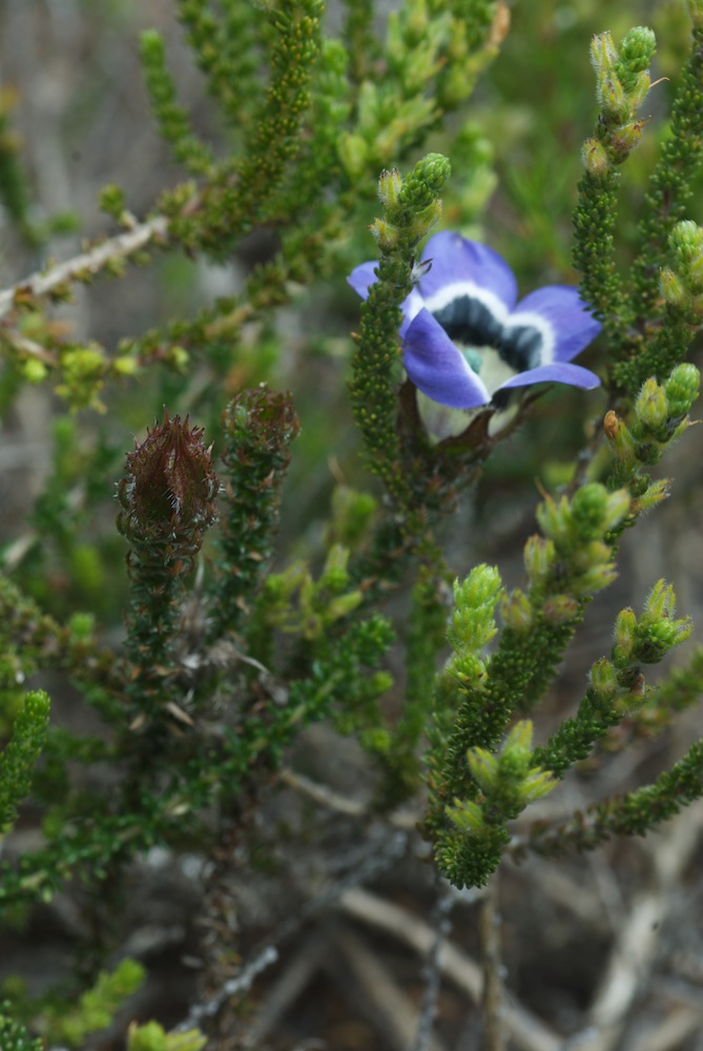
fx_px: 3945
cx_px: 352
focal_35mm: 135
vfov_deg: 15.2
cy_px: 526
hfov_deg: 10.2
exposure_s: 1/60
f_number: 14
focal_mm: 90
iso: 200
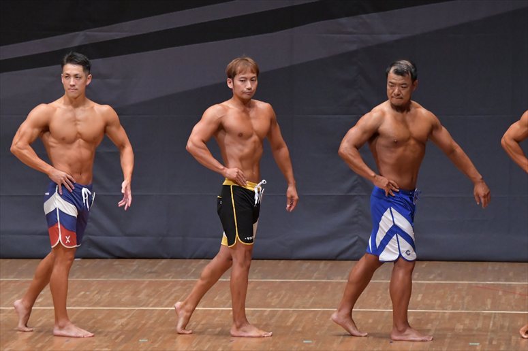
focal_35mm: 255
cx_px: 264
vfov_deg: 5.4
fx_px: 3738
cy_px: 176
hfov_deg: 8.1
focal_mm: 170
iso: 6400
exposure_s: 1/400
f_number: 5.6
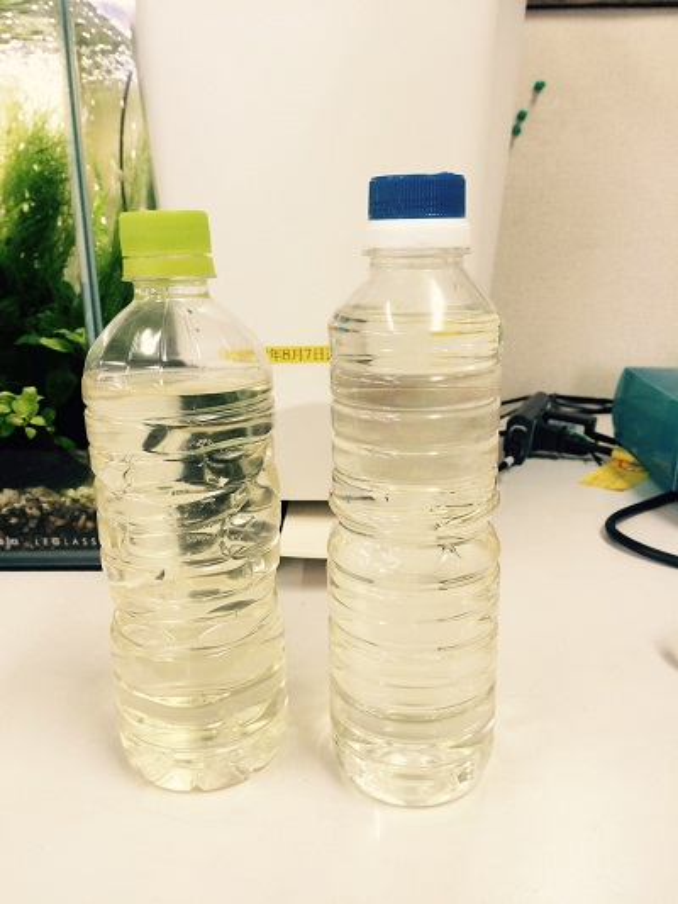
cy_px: 452
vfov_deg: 61.6
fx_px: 757
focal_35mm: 29
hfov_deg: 48.2
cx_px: 339
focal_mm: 4.15
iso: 64
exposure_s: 1/30
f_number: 2.2
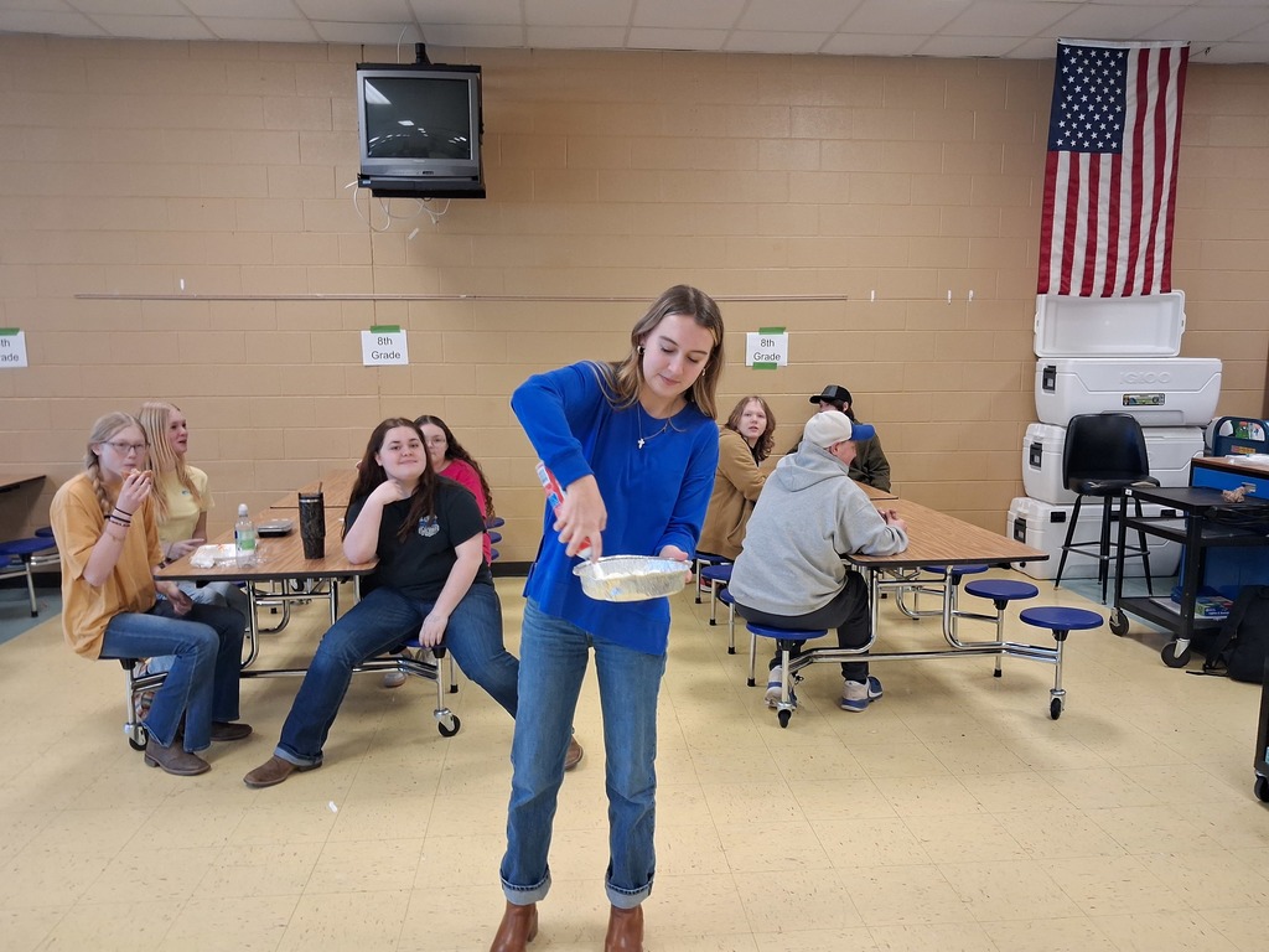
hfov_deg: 65.3
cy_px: 476
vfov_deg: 51.4
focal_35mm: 27
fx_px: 990
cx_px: 634
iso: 320
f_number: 1.8
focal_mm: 4
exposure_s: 1/50
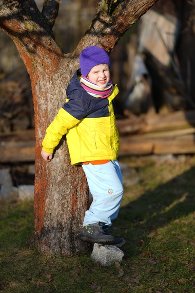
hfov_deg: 10.2
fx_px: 1097
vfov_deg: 15.2
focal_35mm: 135
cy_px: 146
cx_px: 98
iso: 50
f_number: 1.8
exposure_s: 1/1600
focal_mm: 135
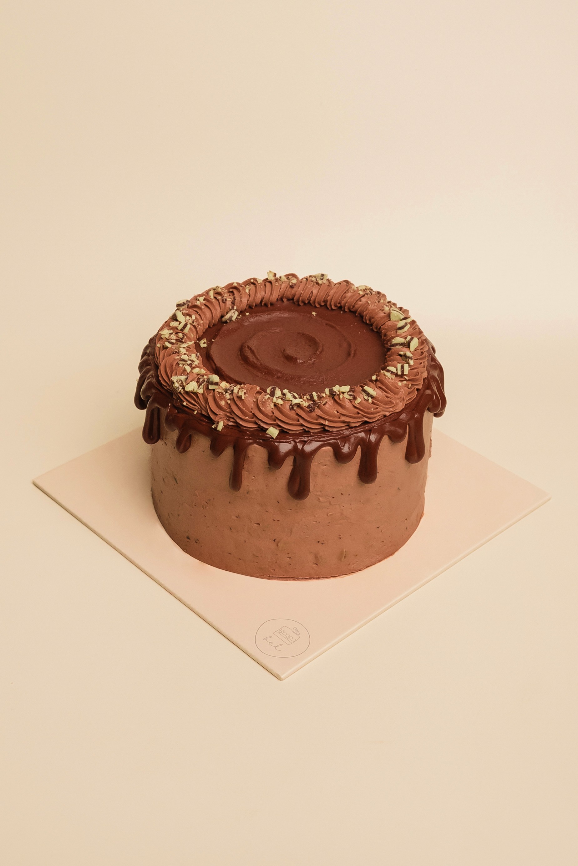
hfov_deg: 26.0
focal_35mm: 52
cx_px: 289
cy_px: 433
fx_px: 1251
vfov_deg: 38.2
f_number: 8
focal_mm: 35
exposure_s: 1/125
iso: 800
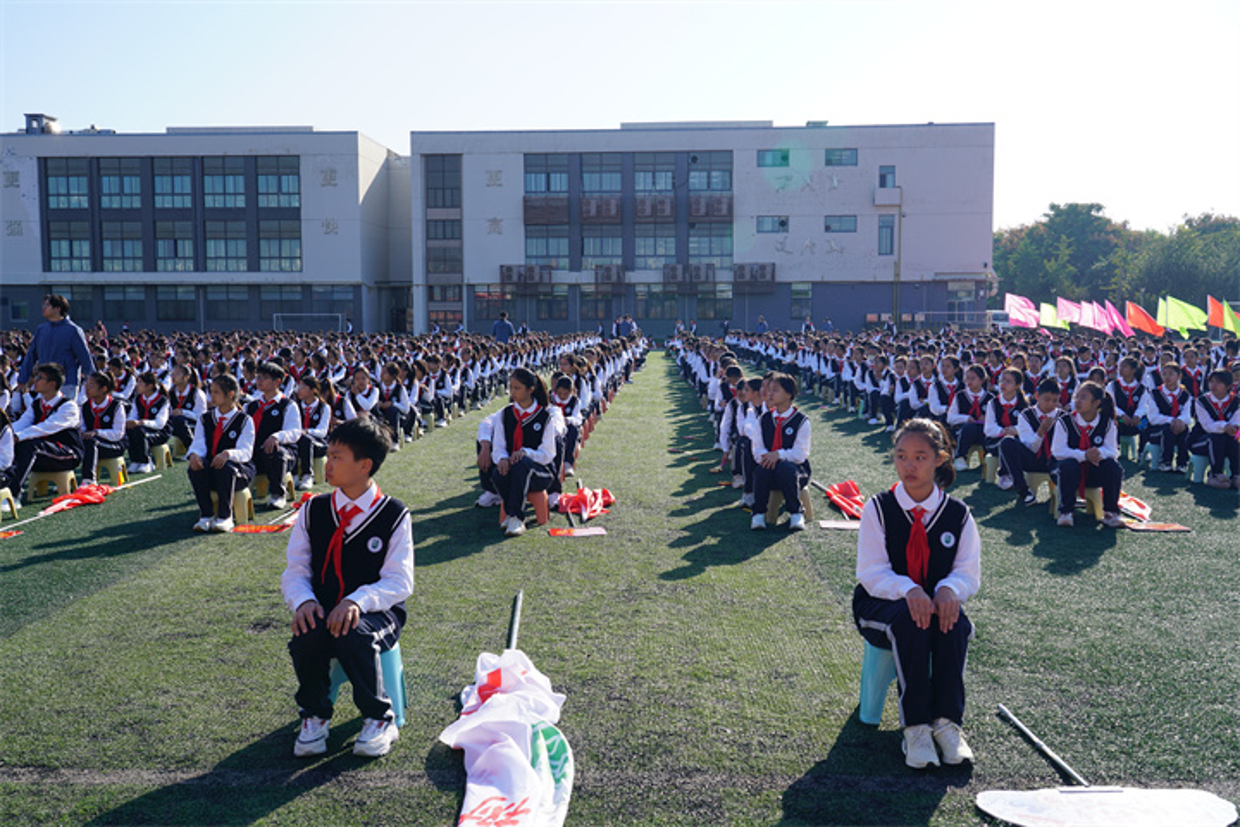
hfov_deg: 55.8
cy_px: 414
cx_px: 620
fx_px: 1171
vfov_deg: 38.9
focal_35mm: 34
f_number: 10
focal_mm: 34
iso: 100
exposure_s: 1/160
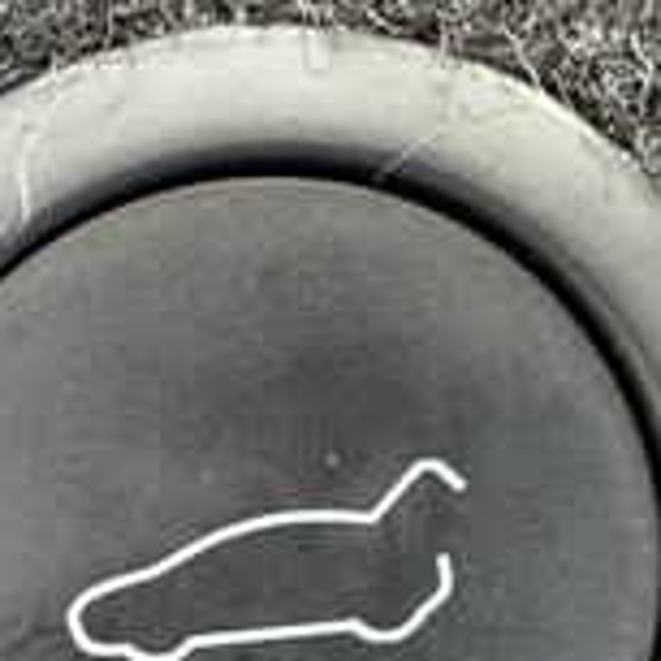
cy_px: 484
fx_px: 1923
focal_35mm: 89
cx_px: 540
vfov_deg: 19.4
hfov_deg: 19.3
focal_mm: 2.22
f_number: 2.2
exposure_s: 1/99
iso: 250
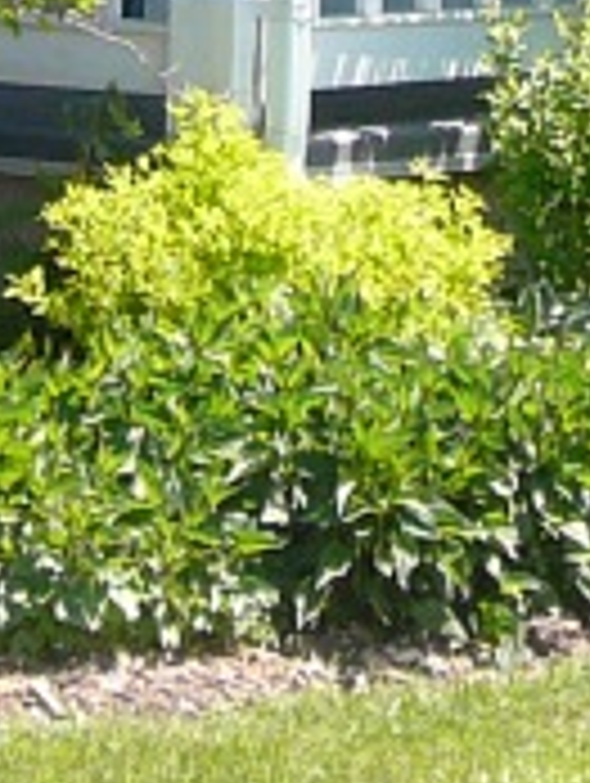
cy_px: -531
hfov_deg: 6.6
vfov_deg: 8.6
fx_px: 5055
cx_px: -113
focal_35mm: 223
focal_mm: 5.6
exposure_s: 1/400
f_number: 3
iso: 80
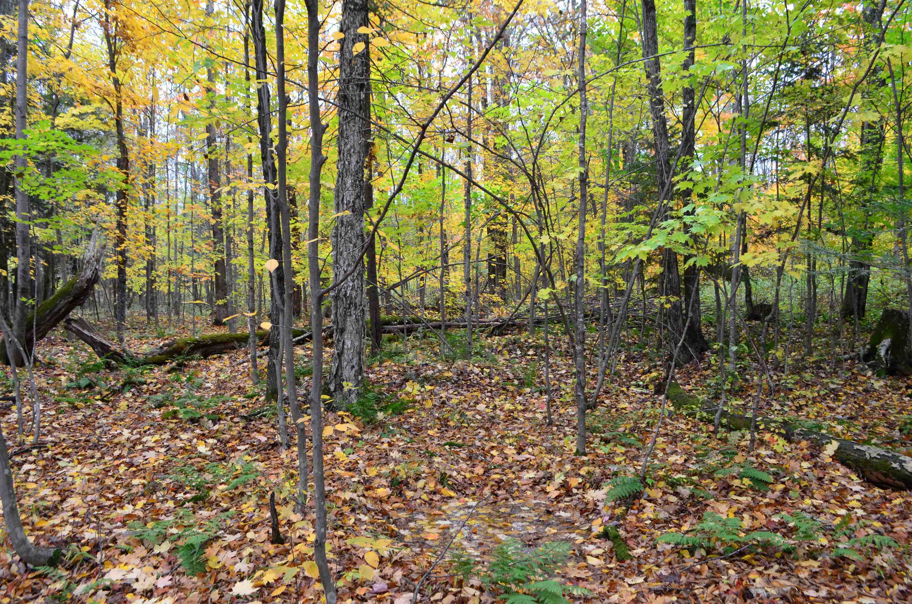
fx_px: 683
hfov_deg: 67.5
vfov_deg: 47.7
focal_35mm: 27
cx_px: 456
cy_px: 302
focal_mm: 18
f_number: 7.1
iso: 800
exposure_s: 1/40
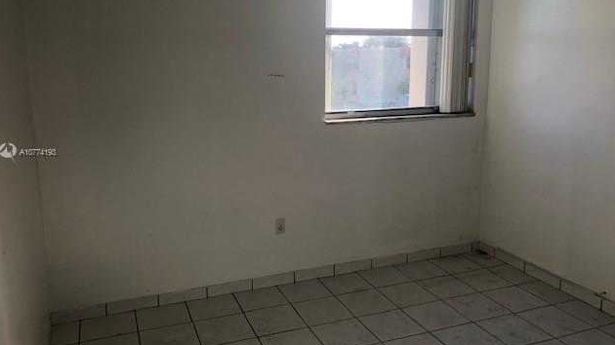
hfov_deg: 62.6
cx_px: 308
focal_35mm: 31
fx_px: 505
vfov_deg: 37.7
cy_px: 153
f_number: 1.8
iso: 25
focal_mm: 3.99
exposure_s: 1/120
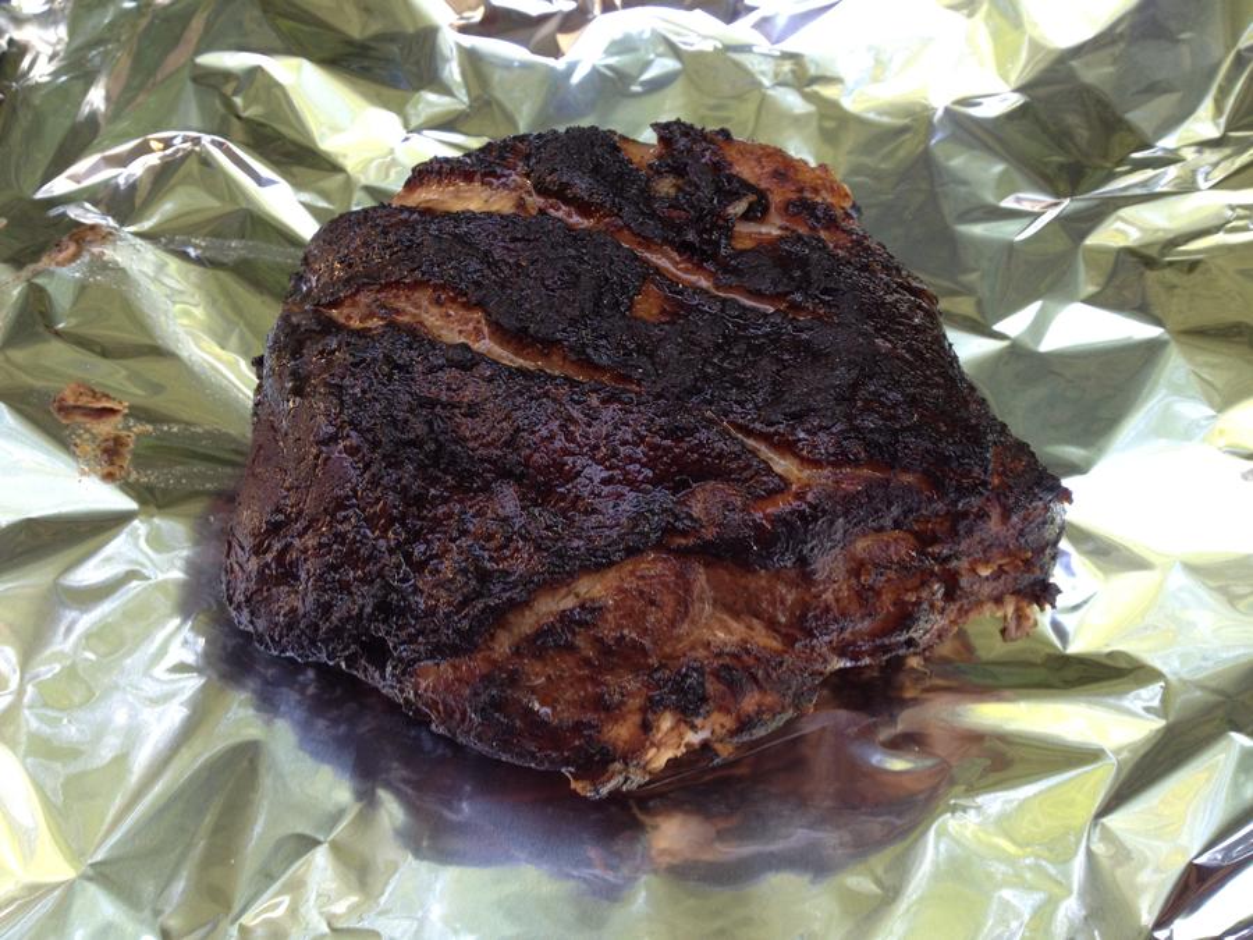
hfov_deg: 52.6
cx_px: 626
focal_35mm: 35
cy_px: 470
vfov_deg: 40.7
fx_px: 1267
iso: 80
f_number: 2.4
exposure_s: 1/40
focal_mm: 4.28
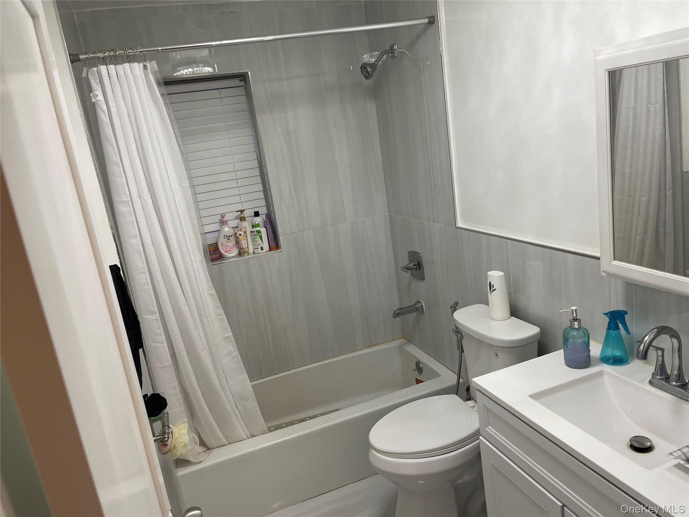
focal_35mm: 25
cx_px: 344
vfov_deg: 54.9
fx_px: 498
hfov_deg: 69.4
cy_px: 258
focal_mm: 5.1
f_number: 1.6
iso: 100
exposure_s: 1/120
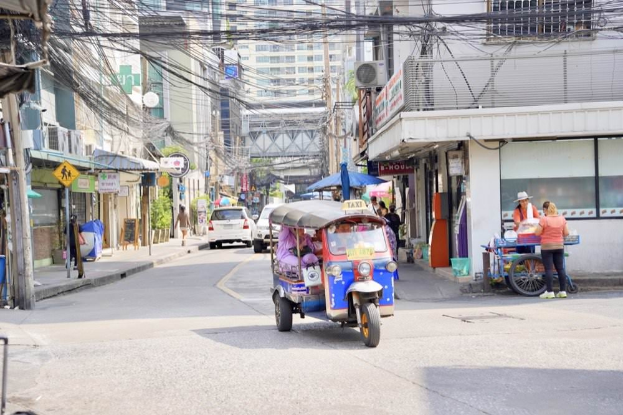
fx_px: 1142
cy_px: 208
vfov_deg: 20.6
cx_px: 312
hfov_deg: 30.5
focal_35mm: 66
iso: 100
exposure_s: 1/250
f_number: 5
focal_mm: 66
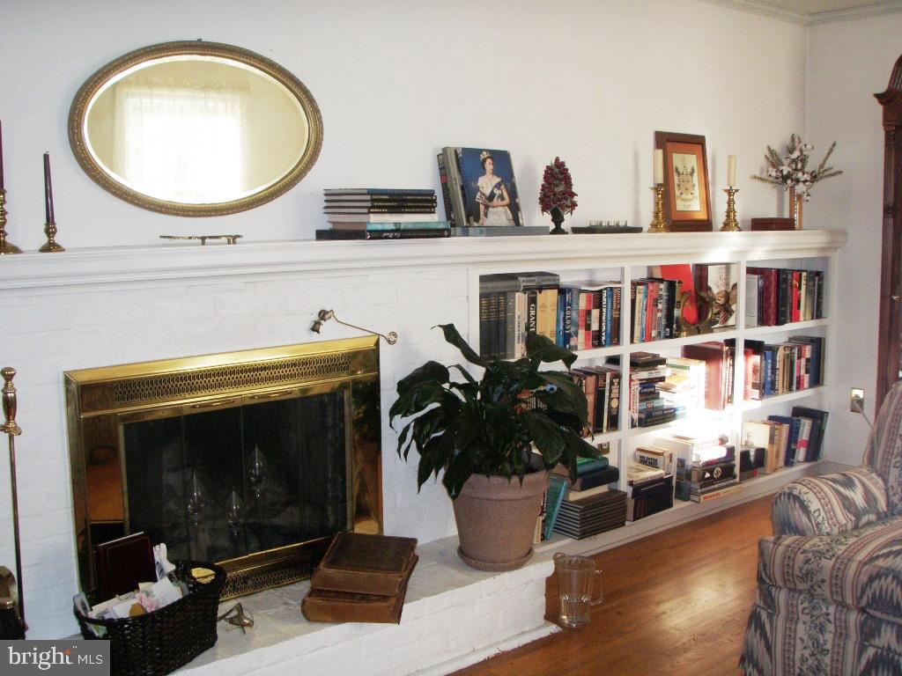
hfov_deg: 49.0
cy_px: 338
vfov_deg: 37.7
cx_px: 451
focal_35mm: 38
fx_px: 990
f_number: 3.5
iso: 100
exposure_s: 1/30
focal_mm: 6.7
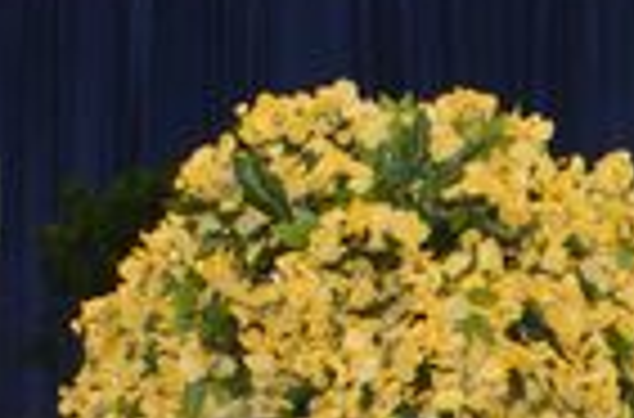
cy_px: 818
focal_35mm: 478
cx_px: 1281
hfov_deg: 4.3
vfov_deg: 2.8
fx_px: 8390
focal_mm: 70
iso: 400
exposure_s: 1/125
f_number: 2.8
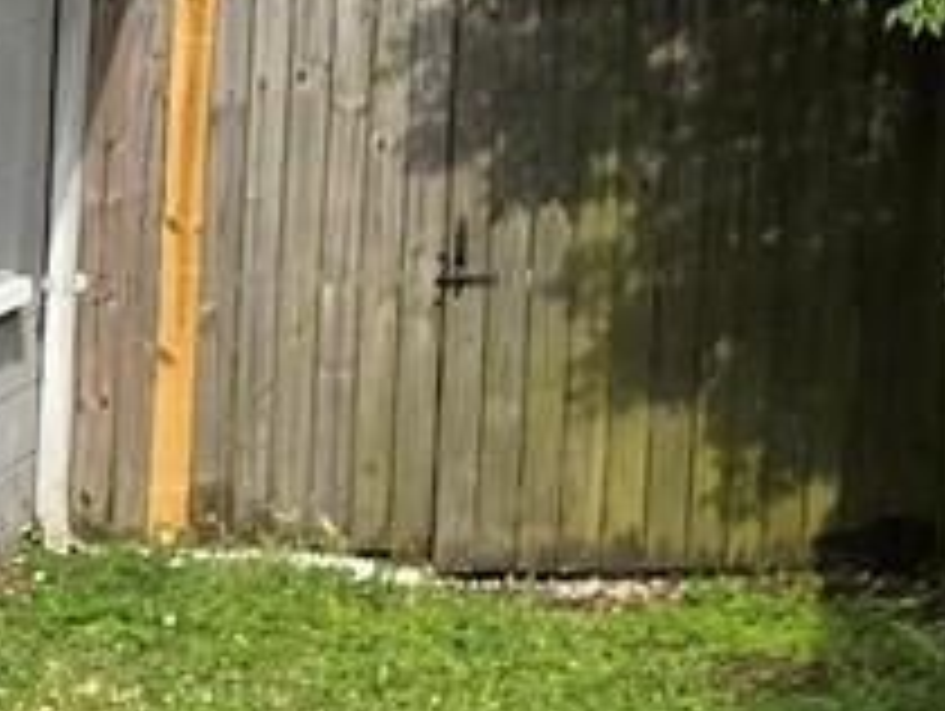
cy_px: 918
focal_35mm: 175
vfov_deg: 8.4
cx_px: -1764
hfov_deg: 9.3
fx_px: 4783
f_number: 1.7
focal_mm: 6.3
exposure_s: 1/580
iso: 12
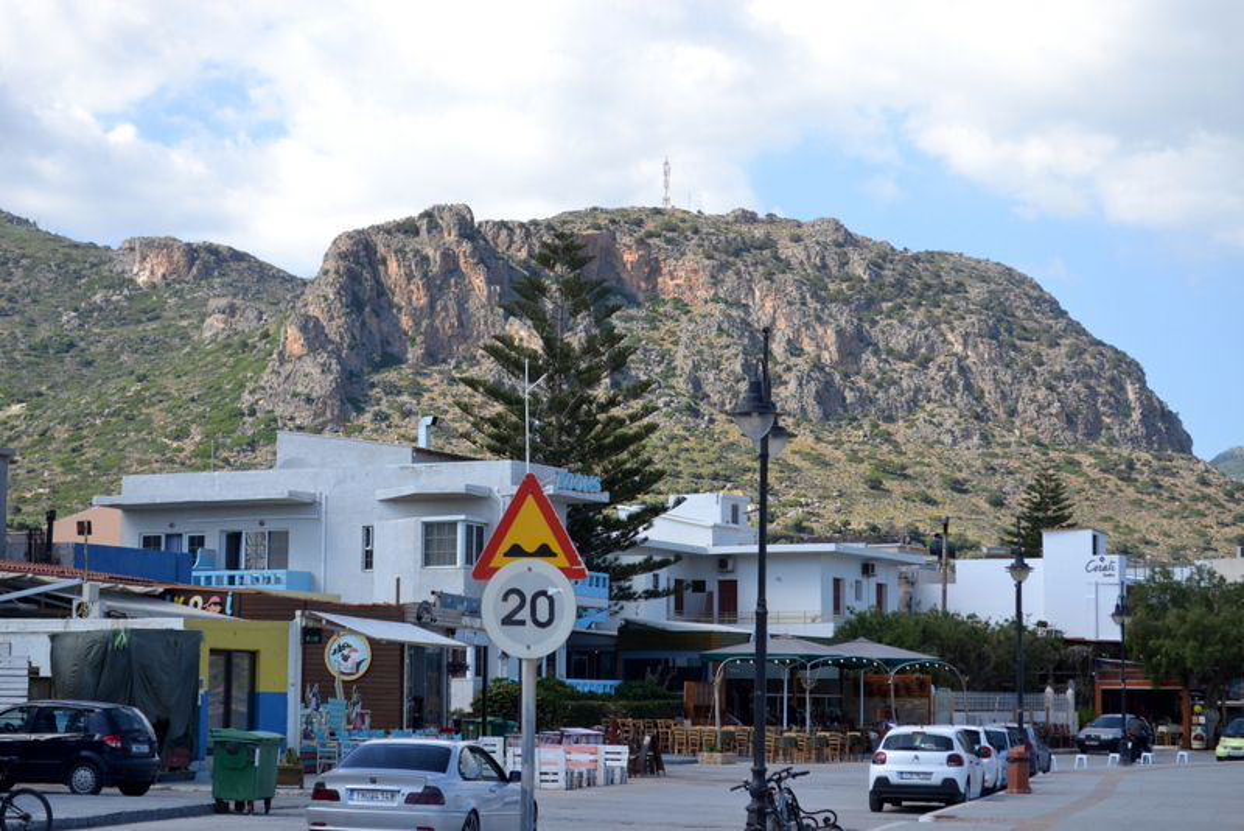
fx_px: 2489
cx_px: 622
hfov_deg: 28.1
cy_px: 416
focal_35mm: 72
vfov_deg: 18.9
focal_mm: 48
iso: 100
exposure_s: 1/200
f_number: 7.1
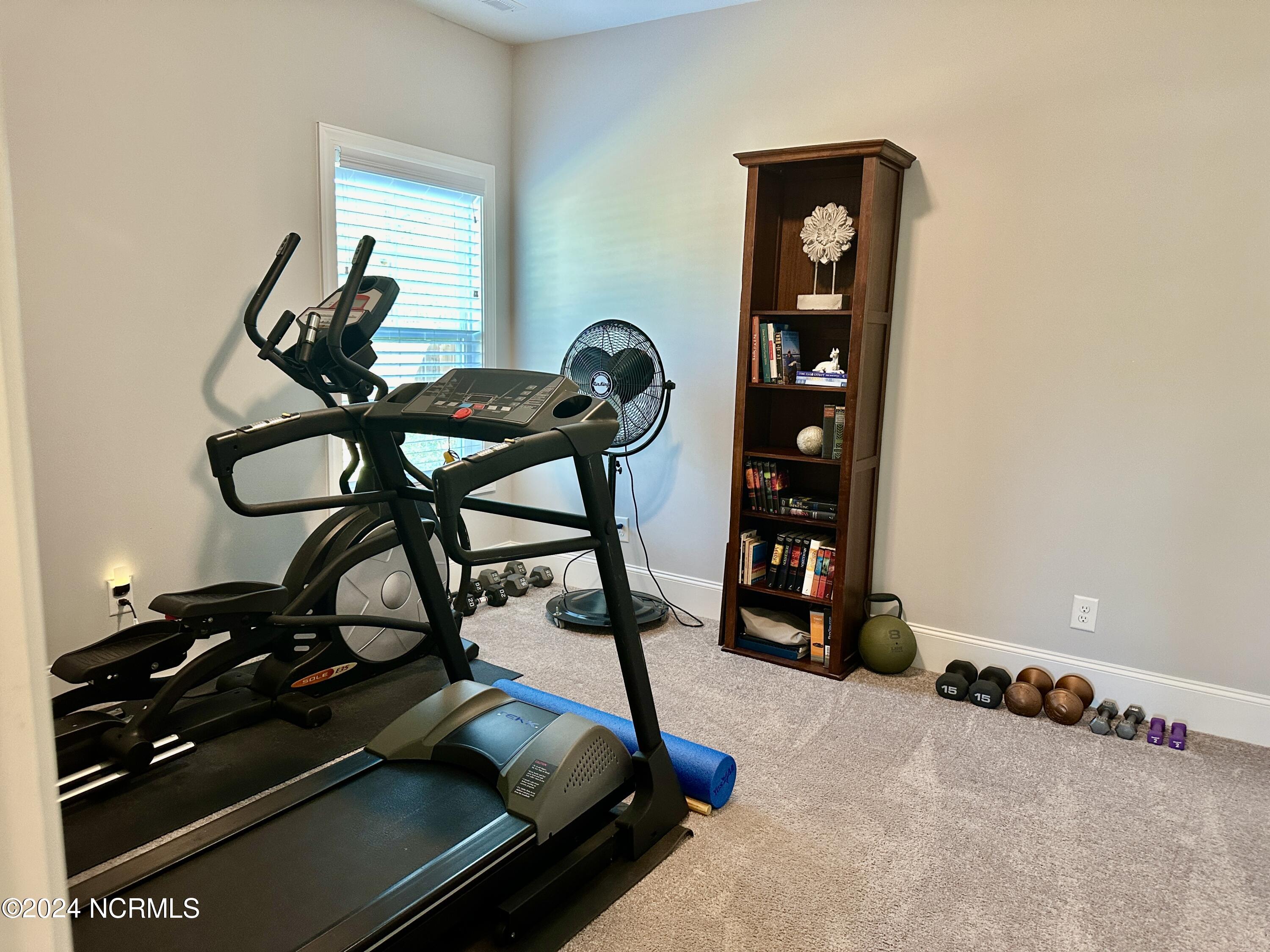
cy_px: 476
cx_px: 635
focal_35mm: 24
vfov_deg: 56.8
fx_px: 881
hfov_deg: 71.6
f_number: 1.78
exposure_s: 1/60
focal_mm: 6.86
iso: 320
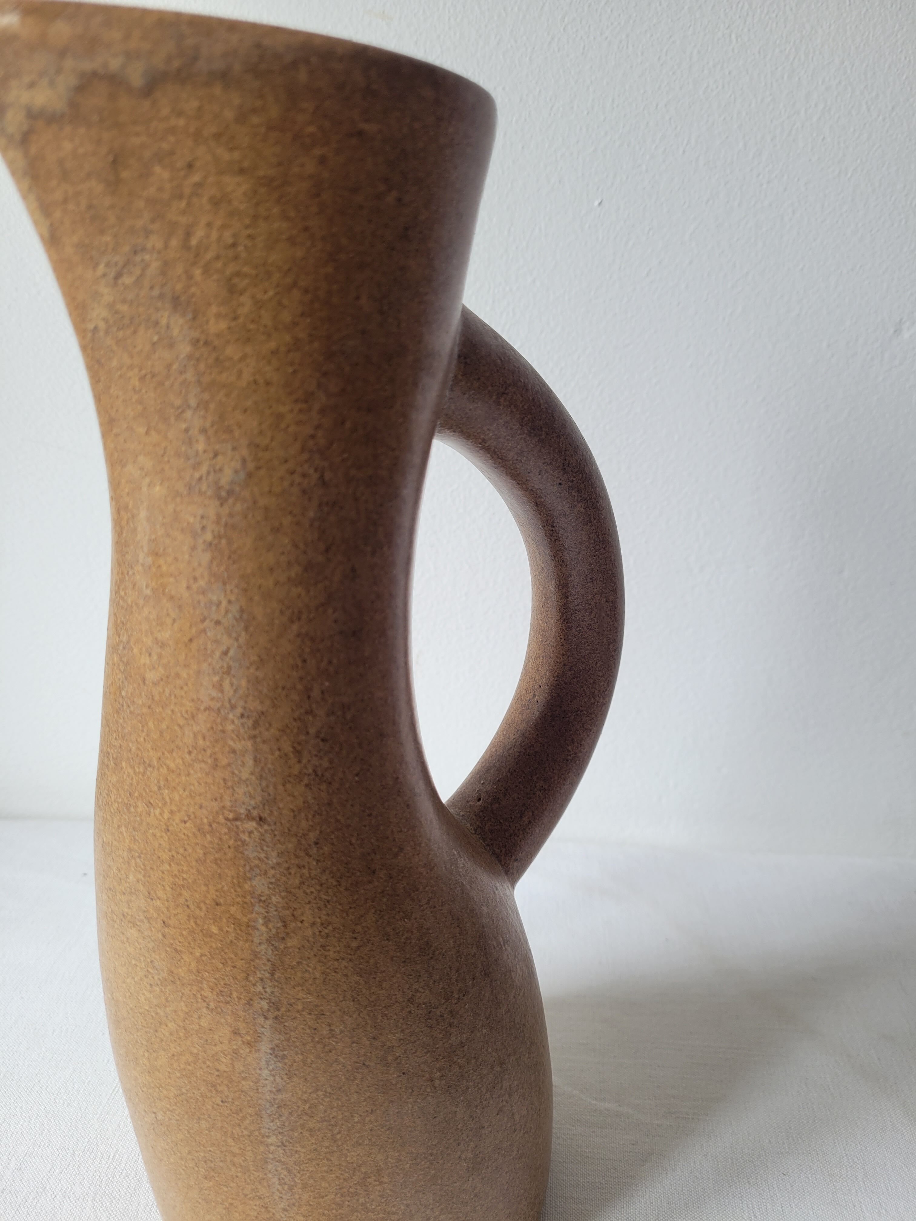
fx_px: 917
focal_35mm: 26
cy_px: 610
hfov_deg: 53.1
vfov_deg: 67.3
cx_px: 458
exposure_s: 1/150
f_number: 1.8
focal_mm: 5.4
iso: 40
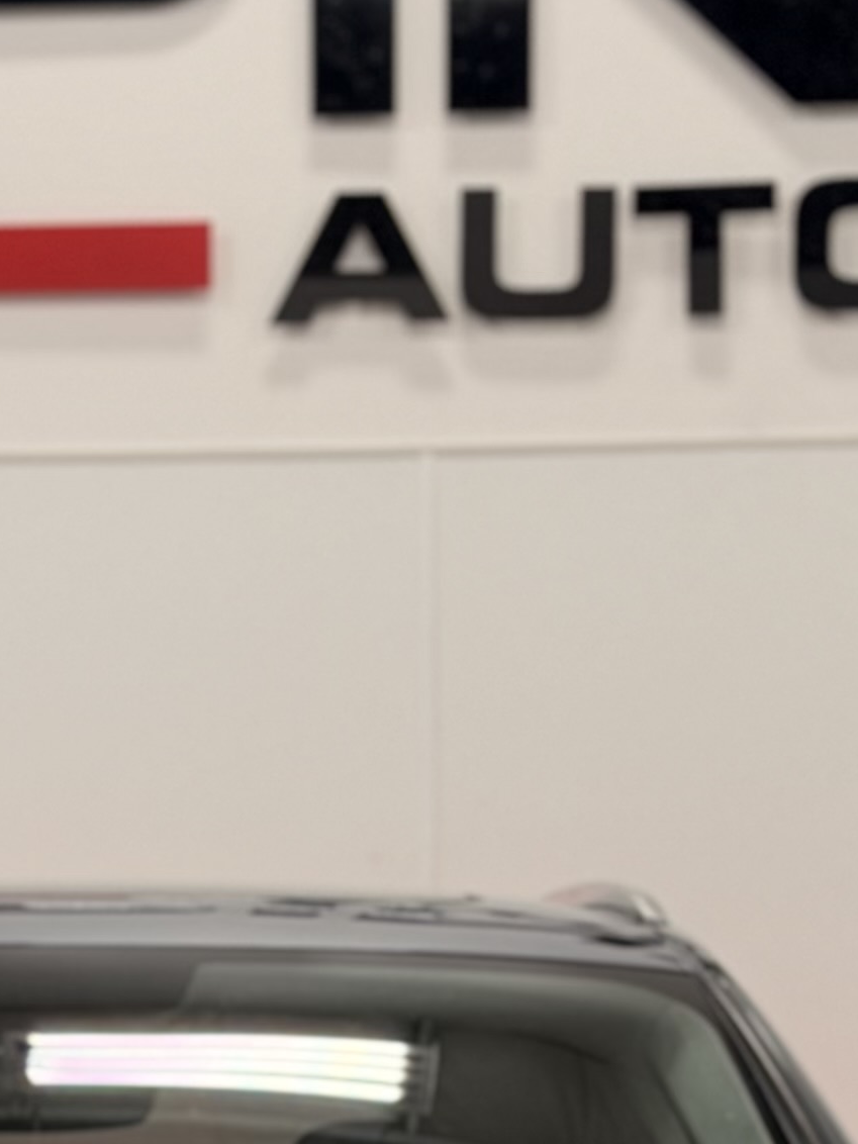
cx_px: -94
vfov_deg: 11.3
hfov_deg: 8.6
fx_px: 5651
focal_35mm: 171
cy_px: 1435
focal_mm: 6.76
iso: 100
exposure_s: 1/190
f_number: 1.78
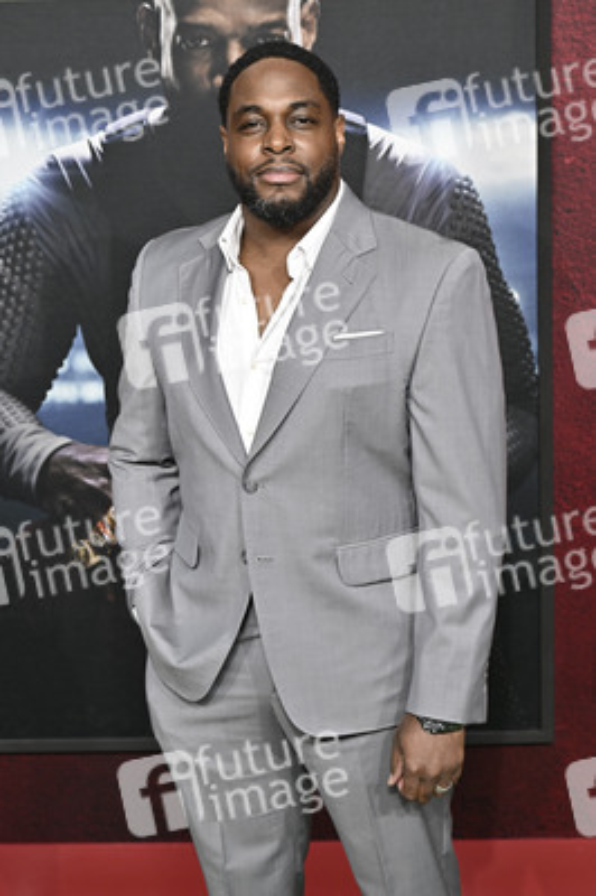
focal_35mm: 58
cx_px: 298
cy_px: 448
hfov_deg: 23.3
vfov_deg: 34.5
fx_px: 1443
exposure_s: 1/400
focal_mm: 58
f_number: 6.3
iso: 400
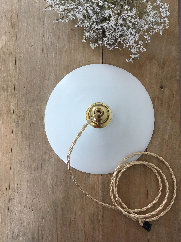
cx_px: 90
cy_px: 121
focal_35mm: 29
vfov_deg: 61.7
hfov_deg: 48.2
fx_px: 202
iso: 32
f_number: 2.2
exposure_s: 1/33
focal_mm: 4.15
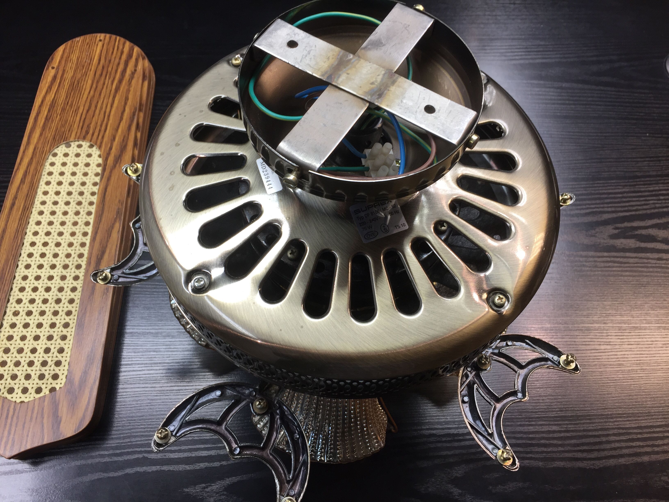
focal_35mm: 29
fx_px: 560
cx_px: 334
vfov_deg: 48.2
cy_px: 251
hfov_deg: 61.7
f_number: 2.2
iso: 40
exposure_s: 1/50
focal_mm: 4.15
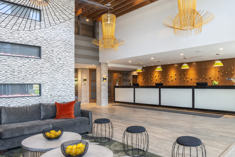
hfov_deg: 69.2
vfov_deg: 49.5
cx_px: 129
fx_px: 170
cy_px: 88
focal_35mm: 26
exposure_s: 1/15
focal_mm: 18
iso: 200
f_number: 8
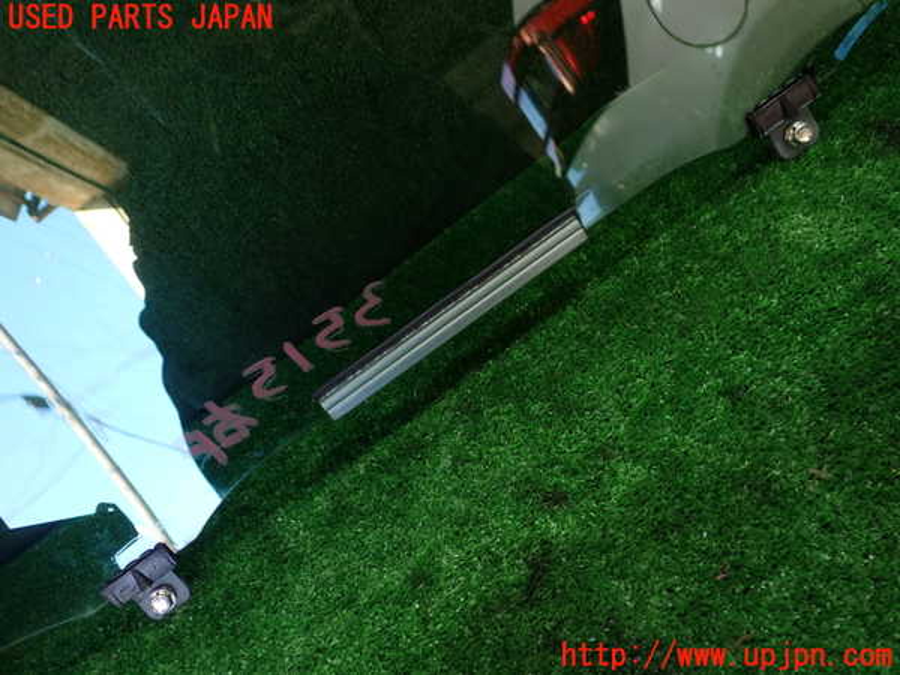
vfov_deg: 46.8
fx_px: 780
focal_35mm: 30
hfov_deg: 60.0
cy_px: 338
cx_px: 450
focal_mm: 5.4
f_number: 2.3
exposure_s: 1/60
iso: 200
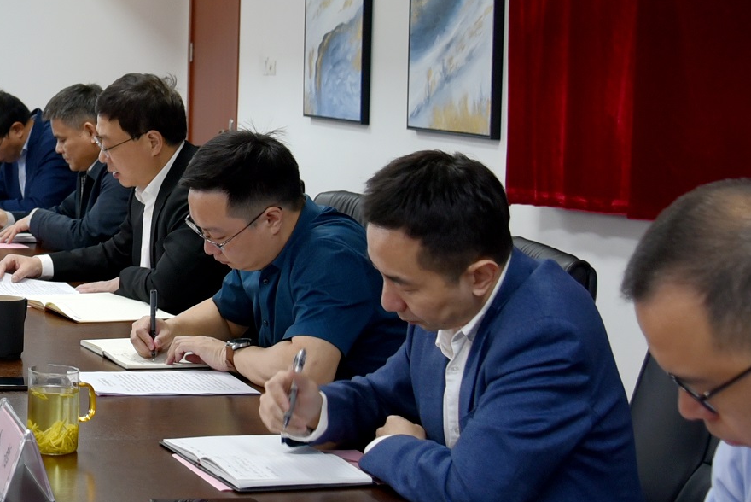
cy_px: 94
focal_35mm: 82
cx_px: -79
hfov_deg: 23.2
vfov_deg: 16.5
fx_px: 1712
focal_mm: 24
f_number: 3.5
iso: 400
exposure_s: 1/60
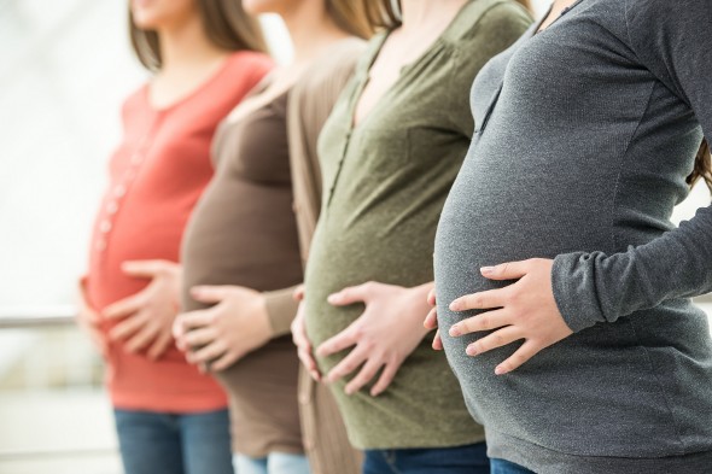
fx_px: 2373
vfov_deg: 11.4
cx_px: 356
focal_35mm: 120
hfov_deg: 17.1
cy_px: 237
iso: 400
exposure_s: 1/100
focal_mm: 120
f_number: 4
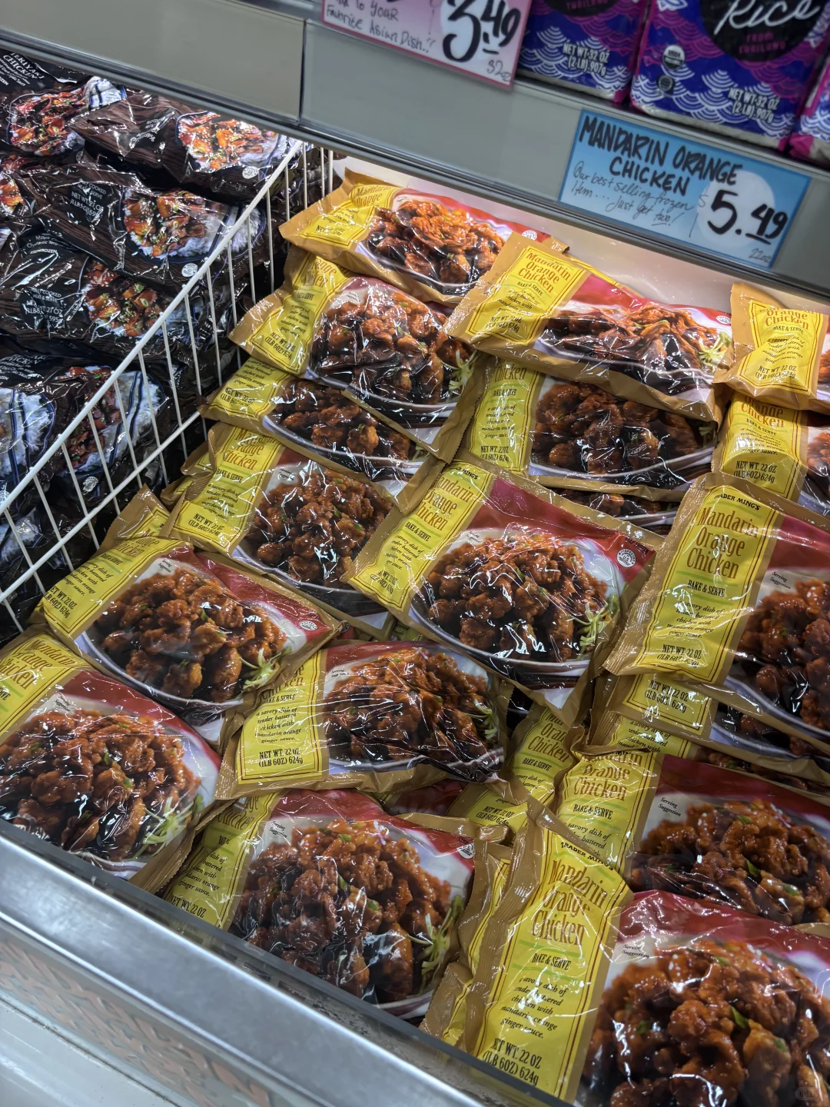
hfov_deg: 53.1
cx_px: 415
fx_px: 831
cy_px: 554
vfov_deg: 67.3
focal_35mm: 26
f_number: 1.6
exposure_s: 1/100
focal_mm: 5.96
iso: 125
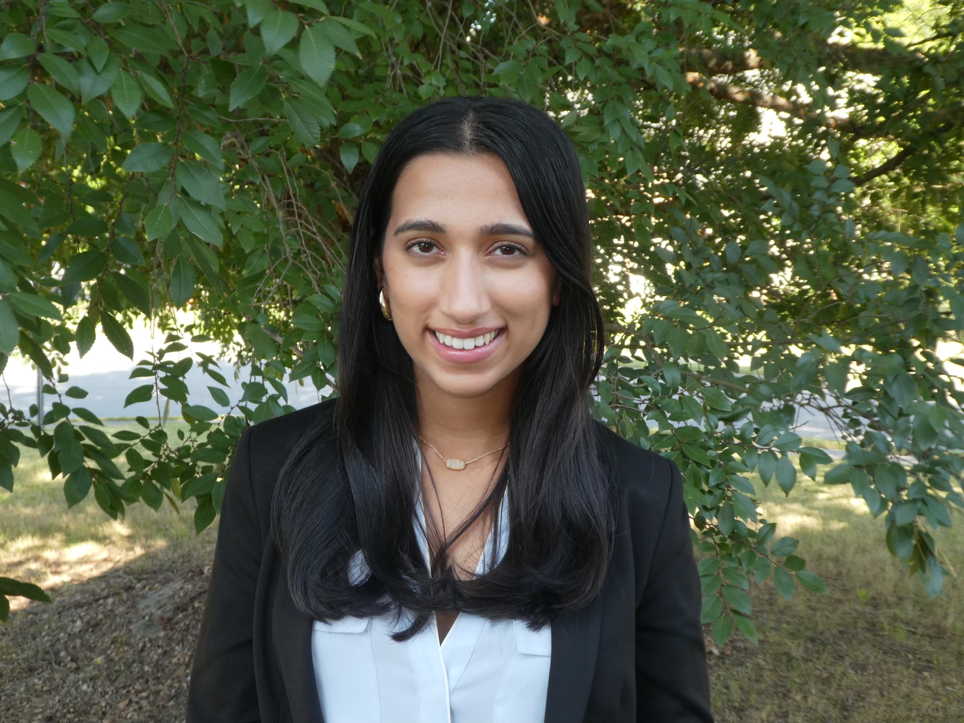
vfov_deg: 30.9
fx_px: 1309
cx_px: 482
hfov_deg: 40.4
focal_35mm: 47
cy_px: 362
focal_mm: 8.4
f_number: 4
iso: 125
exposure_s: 1/60
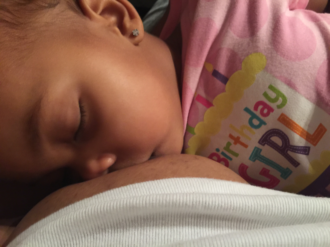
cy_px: 124
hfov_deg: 61.7
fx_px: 276
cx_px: 165
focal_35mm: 29
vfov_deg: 48.2
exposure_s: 1/4
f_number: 2.2
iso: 100
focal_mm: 4.15
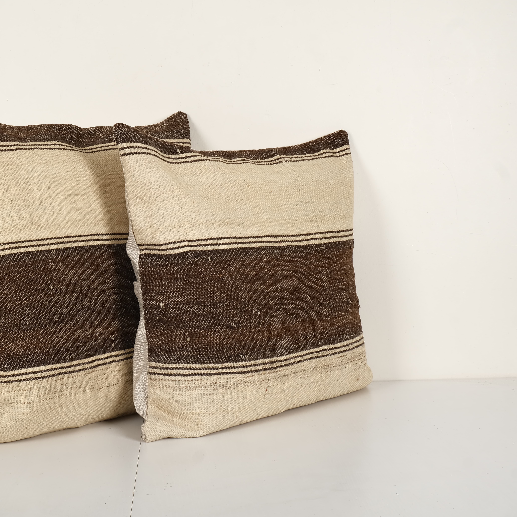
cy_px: 259
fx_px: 760
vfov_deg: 37.6
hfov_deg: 37.0
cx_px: 154
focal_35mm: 45
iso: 80
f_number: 13
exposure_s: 1/160
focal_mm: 23.3
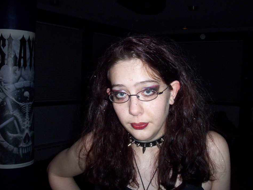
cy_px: 100
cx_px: 127
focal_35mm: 42
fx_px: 308
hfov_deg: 44.7
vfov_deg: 34.5
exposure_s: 1/30
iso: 140
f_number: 4.5
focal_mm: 6
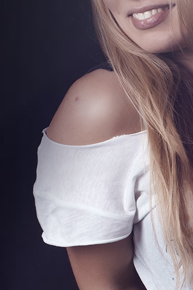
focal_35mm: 152
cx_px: 273
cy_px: 224
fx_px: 1227
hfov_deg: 8.8
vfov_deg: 13.4
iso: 100
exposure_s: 1/200
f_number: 13
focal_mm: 35
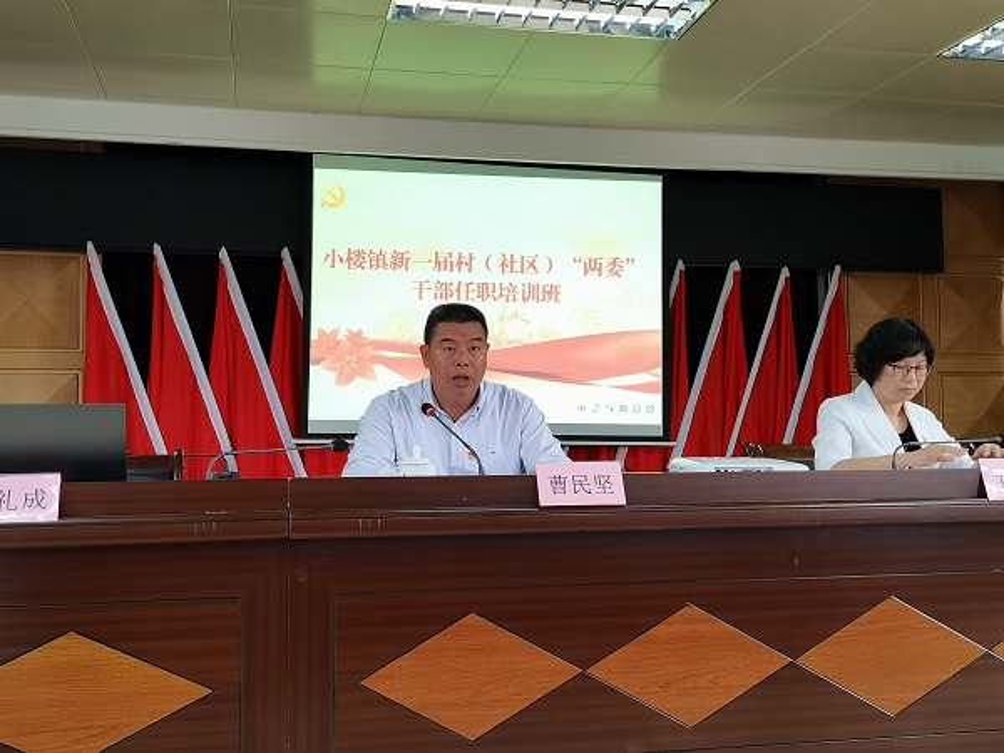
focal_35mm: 37
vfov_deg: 38.7
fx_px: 1073
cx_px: 502
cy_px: 376
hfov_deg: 50.1
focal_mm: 5.58
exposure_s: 1/50
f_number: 1.8
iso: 160
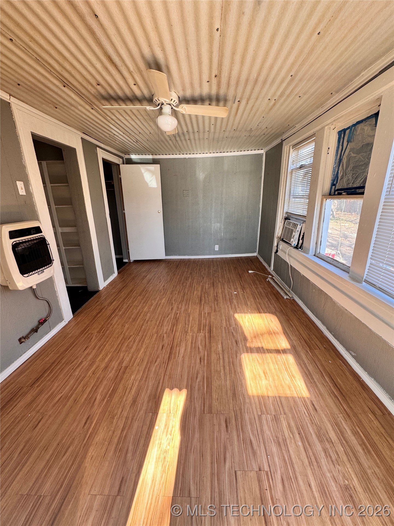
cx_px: 197
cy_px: 263
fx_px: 212
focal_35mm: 14
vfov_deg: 102.1
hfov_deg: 85.7
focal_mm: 2.22
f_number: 2.2
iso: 125
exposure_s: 1/99
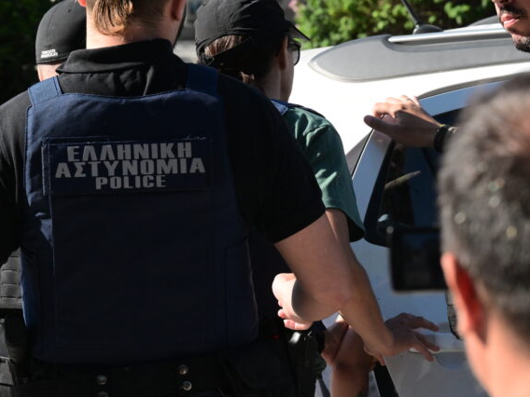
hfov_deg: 8.5
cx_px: 325
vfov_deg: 6.3
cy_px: 168
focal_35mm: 234
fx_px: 3583
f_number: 11
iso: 1600
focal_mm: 135
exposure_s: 1/1250
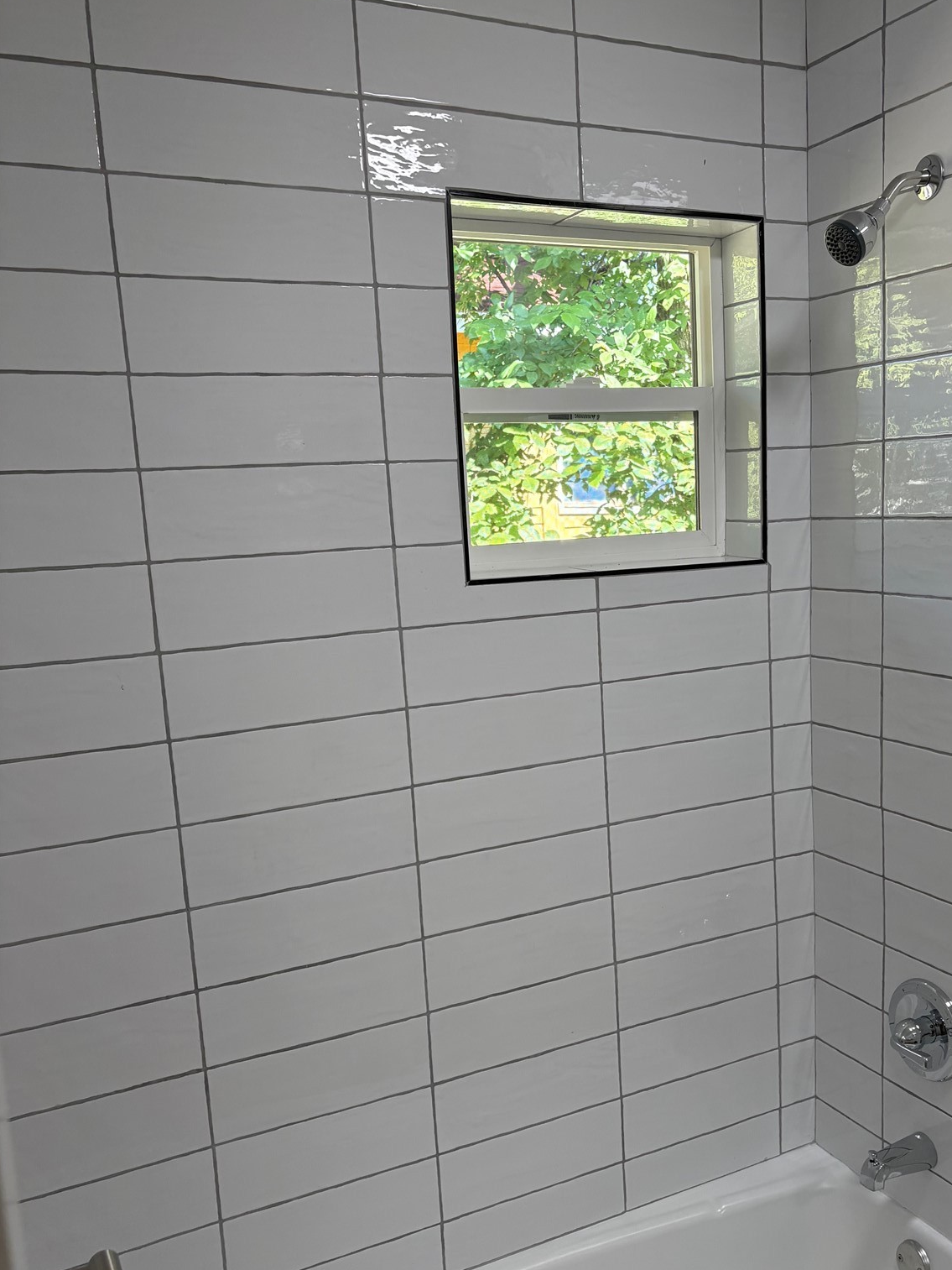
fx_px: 1210
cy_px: 713
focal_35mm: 33
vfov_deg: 55.2
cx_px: 600
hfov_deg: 42.6
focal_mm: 5.96
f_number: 1.6
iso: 100
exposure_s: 1/232
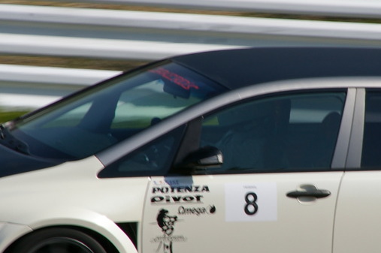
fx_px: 8014
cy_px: 119
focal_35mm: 758
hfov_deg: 2.7
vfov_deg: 1.8
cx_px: 289
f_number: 19
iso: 200
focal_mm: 250
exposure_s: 1/125
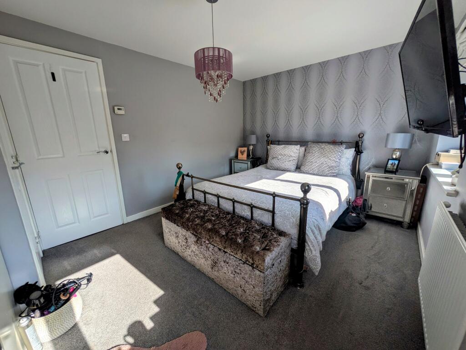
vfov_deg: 85.7
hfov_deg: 102.0
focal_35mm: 14
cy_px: 175
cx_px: 233
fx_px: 189
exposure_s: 1/830
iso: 44
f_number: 2.2
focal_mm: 1.83
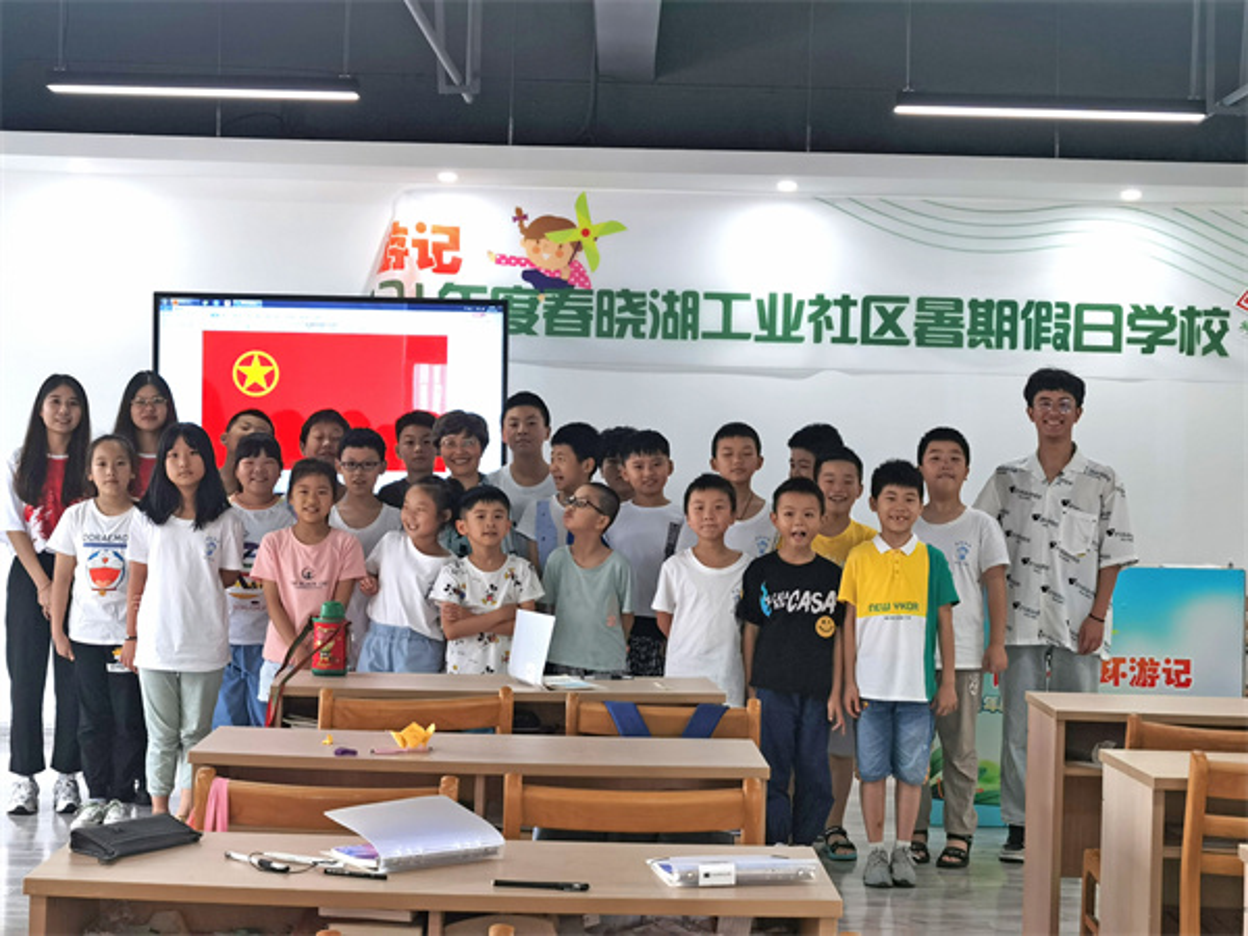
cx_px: 624
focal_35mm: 59
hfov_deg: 32.7
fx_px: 2127
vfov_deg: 24.8
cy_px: 468
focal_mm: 5.56
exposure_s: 1/100
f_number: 1.6
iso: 80
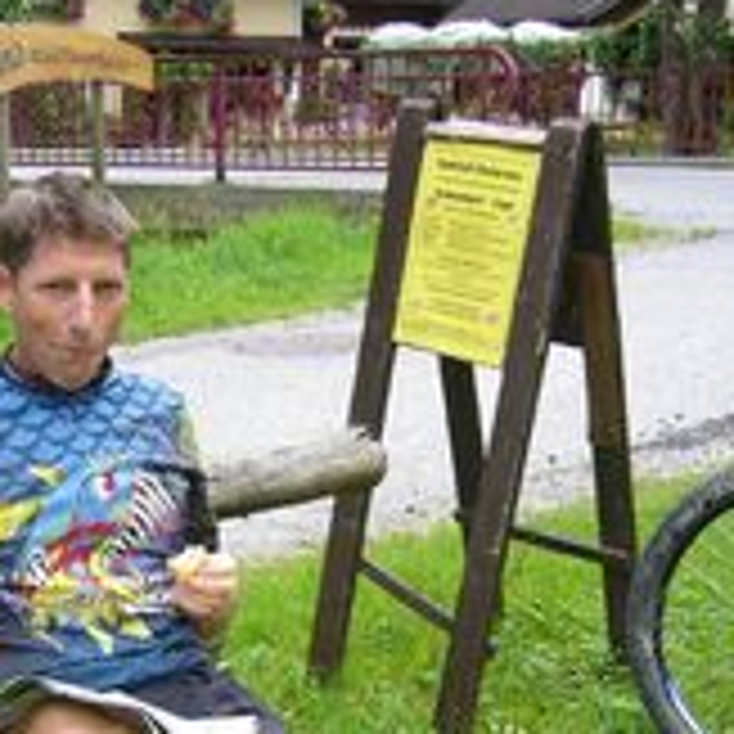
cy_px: 477
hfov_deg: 22.7
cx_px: 320
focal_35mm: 76
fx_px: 1823
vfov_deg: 22.7
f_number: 2.8
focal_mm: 5.8
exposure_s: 1/160
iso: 80
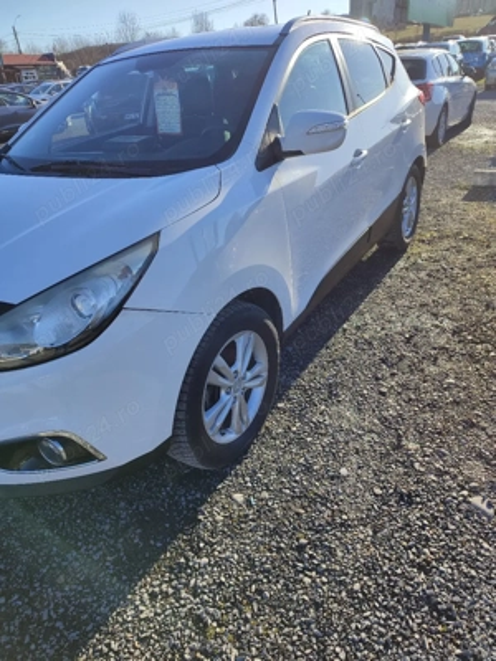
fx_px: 459
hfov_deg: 56.8
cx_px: 248
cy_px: 330
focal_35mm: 24
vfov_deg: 71.6
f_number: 1.89
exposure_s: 1/667
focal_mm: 5.89
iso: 50
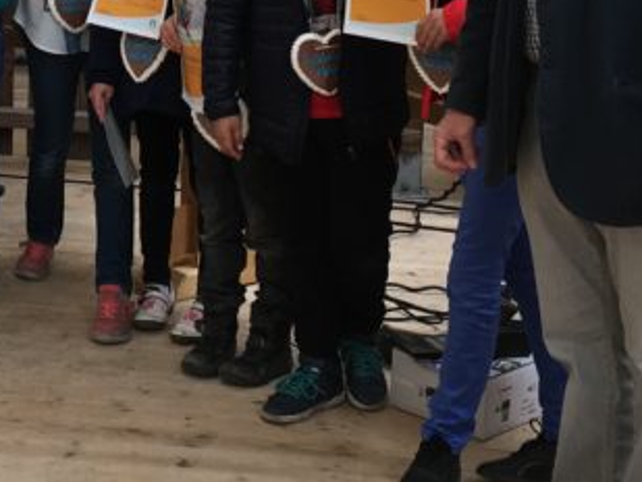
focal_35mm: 96
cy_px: -48
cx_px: 19
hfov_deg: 19.9
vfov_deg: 15.0
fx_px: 1781
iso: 25
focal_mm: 4.15
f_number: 2.2
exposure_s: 1/50
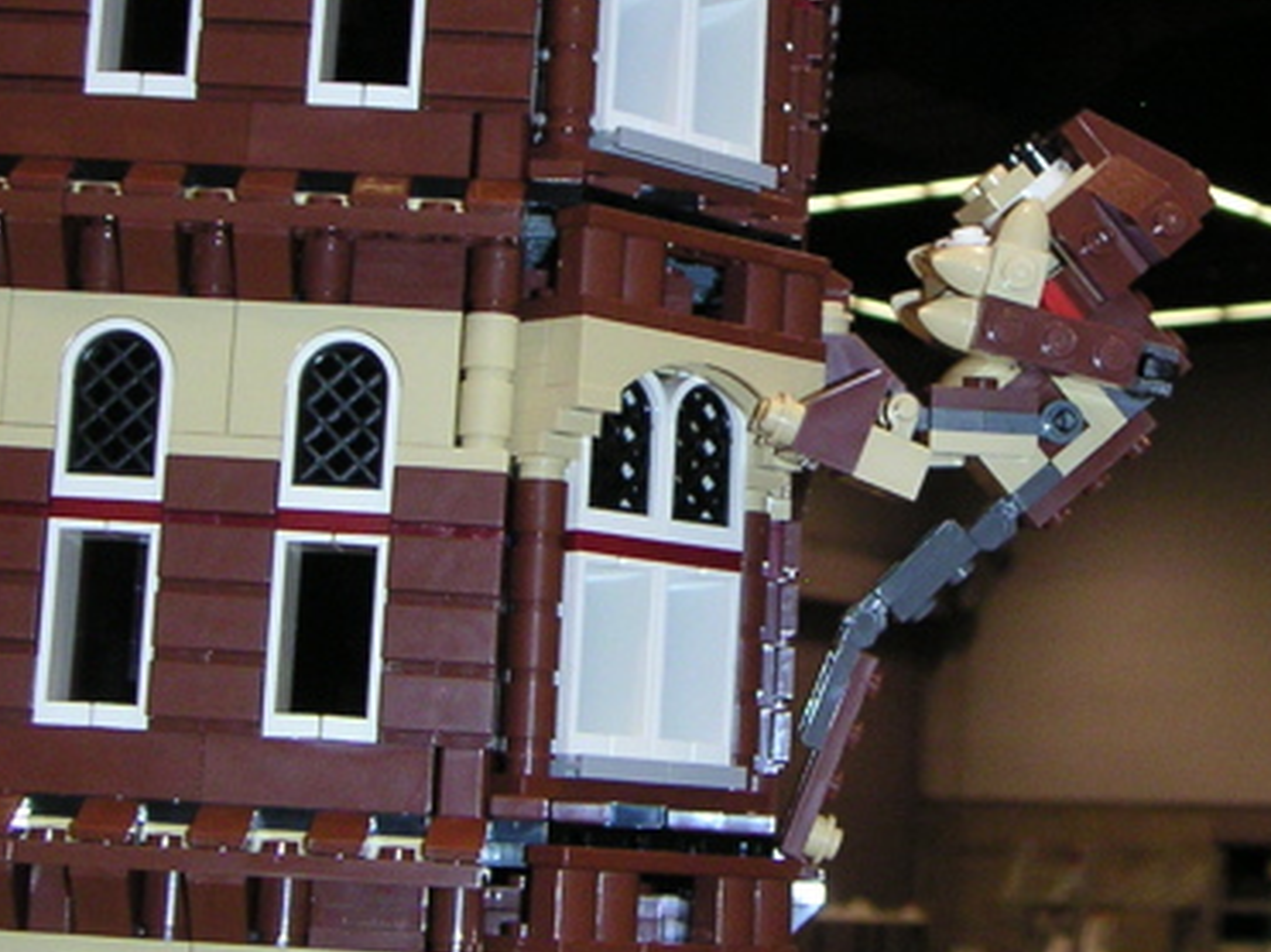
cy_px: 346
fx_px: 3010
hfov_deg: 23.8
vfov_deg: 17.9
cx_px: 713
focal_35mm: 82
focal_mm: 6
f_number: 2.8
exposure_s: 1/45
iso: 160
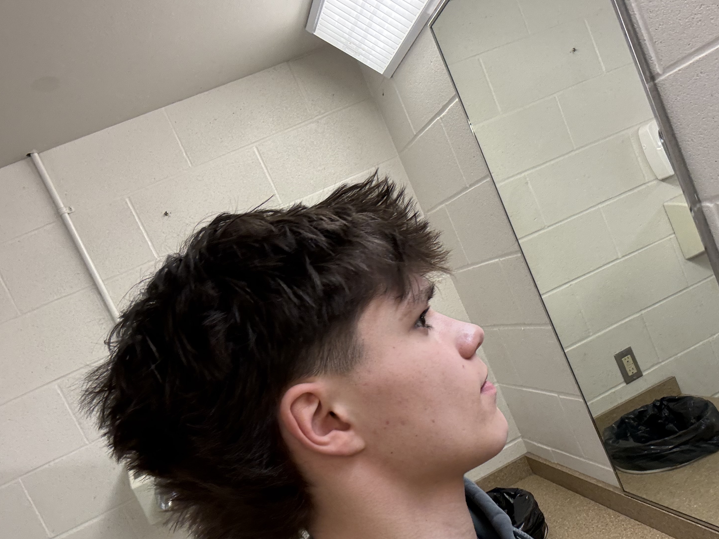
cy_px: 351
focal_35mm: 32
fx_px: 665
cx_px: 386
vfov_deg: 43.7
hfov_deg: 56.8
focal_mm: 2.69
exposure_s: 1/60
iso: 50
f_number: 1.9
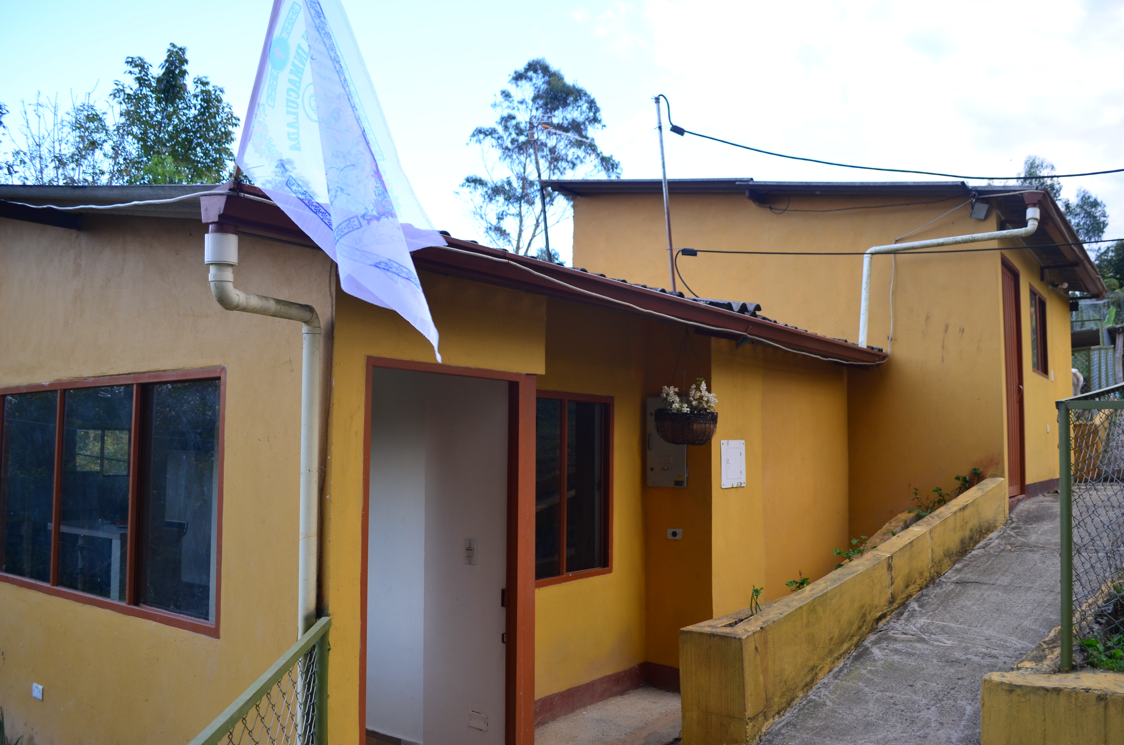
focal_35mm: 27
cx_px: 562
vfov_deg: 47.7
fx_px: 841
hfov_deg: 67.5
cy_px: 372
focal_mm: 18
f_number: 3.5
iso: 200
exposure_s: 1/160
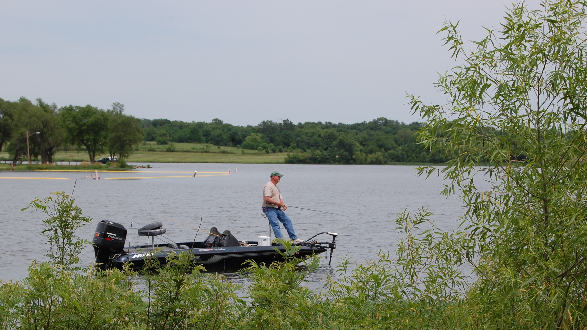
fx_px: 1519
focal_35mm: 98
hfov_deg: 21.9
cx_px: 278
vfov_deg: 12.4
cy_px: 199
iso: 200
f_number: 10
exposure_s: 1/400
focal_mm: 55
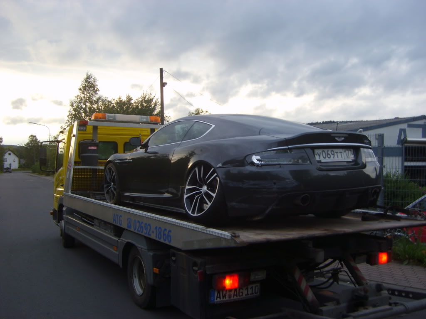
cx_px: 213
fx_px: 431
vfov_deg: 40.7
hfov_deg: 52.6
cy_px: 160
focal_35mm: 35
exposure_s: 1/90
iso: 50
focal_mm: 5.8
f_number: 2.8
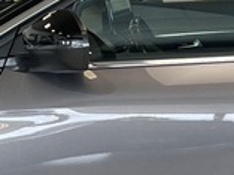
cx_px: 268
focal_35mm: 170
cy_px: 46
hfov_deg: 11.5
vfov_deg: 8.7
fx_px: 1147
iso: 80
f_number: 1.6
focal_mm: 4.2
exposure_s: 1/121
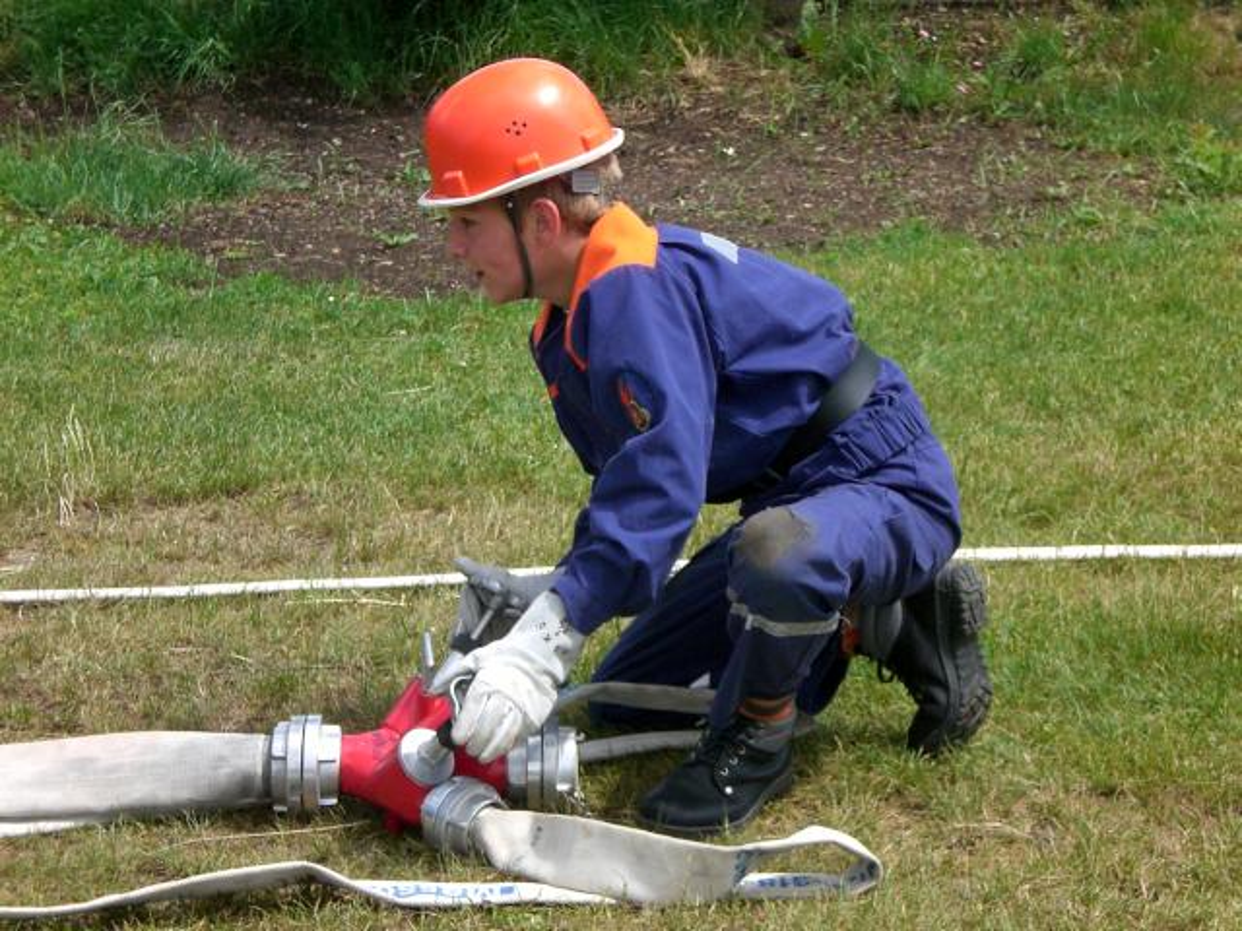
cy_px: 466
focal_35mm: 114
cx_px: 621
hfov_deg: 17.3
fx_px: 4090
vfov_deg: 13.0
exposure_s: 1/400
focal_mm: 18.9
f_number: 5.9
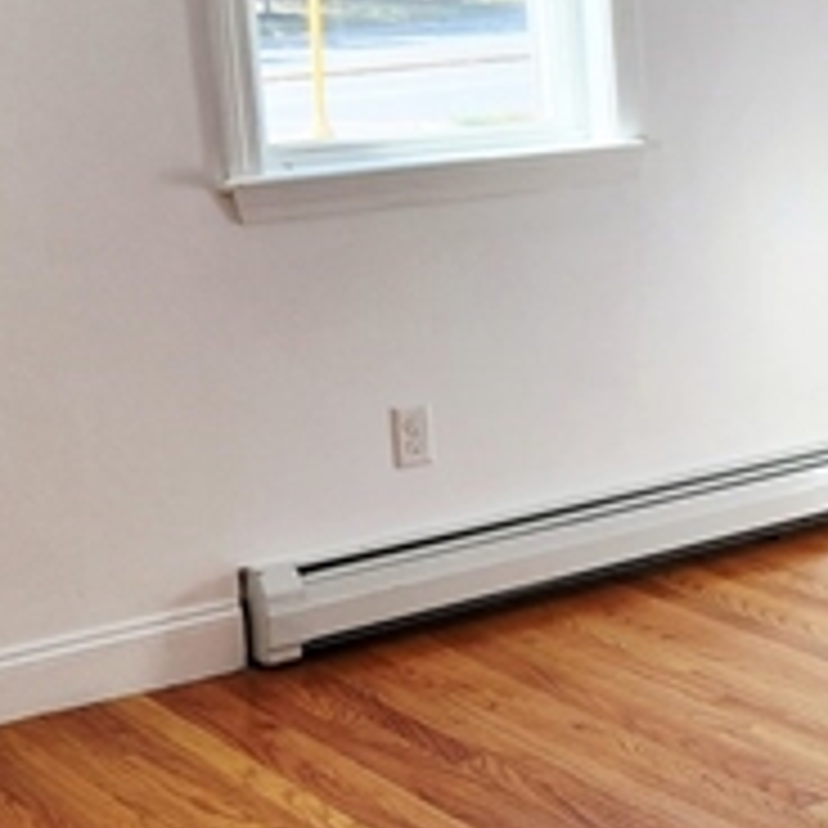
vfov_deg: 20.4
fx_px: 2300
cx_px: 1098
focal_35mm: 85
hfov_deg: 18.8
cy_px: 418
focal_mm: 5.4
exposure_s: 1/120
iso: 40
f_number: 1.8
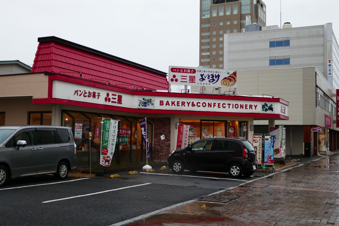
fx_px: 414
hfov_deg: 44.5
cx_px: 170
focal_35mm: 44
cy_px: 113
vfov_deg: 30.5
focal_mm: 16.2
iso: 160
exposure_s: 1/80
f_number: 3.9
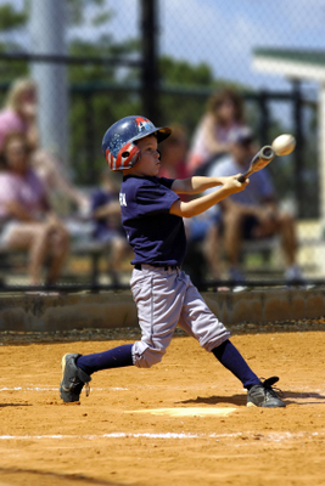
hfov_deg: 7.9
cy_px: 243
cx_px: 162
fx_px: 2354
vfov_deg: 11.8
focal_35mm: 174
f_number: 6.3
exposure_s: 1/640
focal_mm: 116
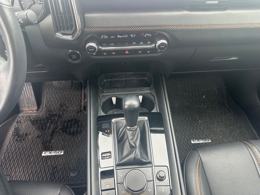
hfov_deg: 71.6
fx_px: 180
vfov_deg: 56.8
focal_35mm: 24
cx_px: 130
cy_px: 98
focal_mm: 6.86
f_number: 1.78
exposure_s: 1/71
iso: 250
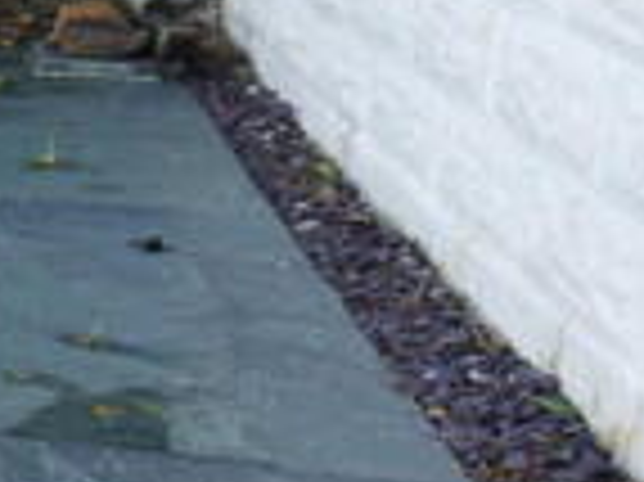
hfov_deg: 14.5
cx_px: -741
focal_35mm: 106
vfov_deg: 13.9
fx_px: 1970
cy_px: 236
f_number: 4.5
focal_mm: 16
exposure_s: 1/60
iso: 100
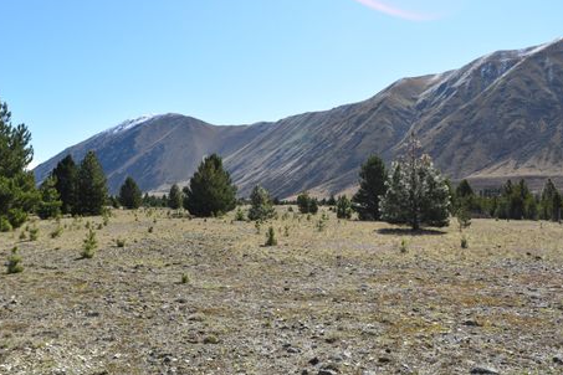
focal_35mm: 28
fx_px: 438
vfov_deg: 46.4
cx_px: 276
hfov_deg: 65.5
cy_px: 184
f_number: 10
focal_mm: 18
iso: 100
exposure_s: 1/200
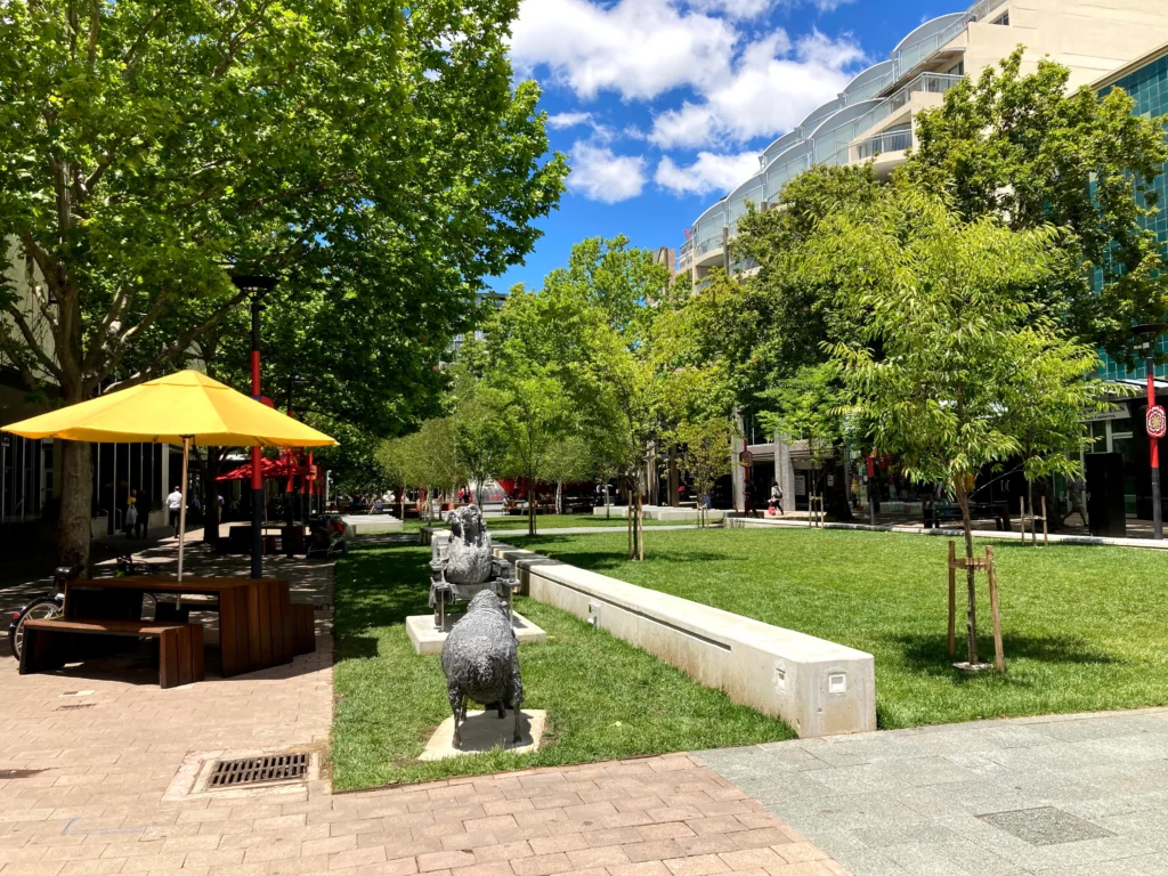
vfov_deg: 49.7
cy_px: 438
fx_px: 945
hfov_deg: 63.4
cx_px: 584
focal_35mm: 28
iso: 20
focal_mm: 3.99
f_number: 1.8
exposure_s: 1/1621
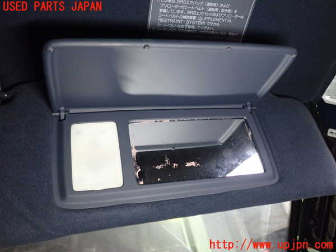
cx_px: 168
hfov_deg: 60.0
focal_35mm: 30
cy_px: 126
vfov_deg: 46.8
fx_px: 291
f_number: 2.3
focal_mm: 5.4
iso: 500
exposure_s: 1/30
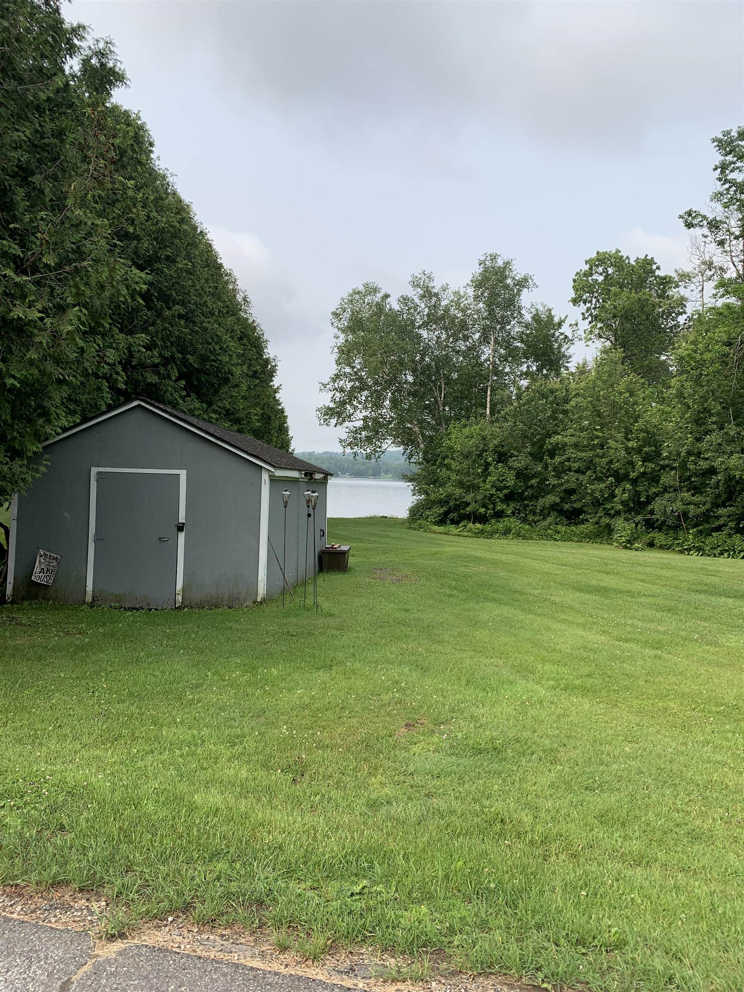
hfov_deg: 53.1
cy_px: 496
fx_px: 745
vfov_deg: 67.3
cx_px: 372
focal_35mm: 26
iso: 25
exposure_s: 1/1661
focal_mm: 4.25
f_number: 1.8
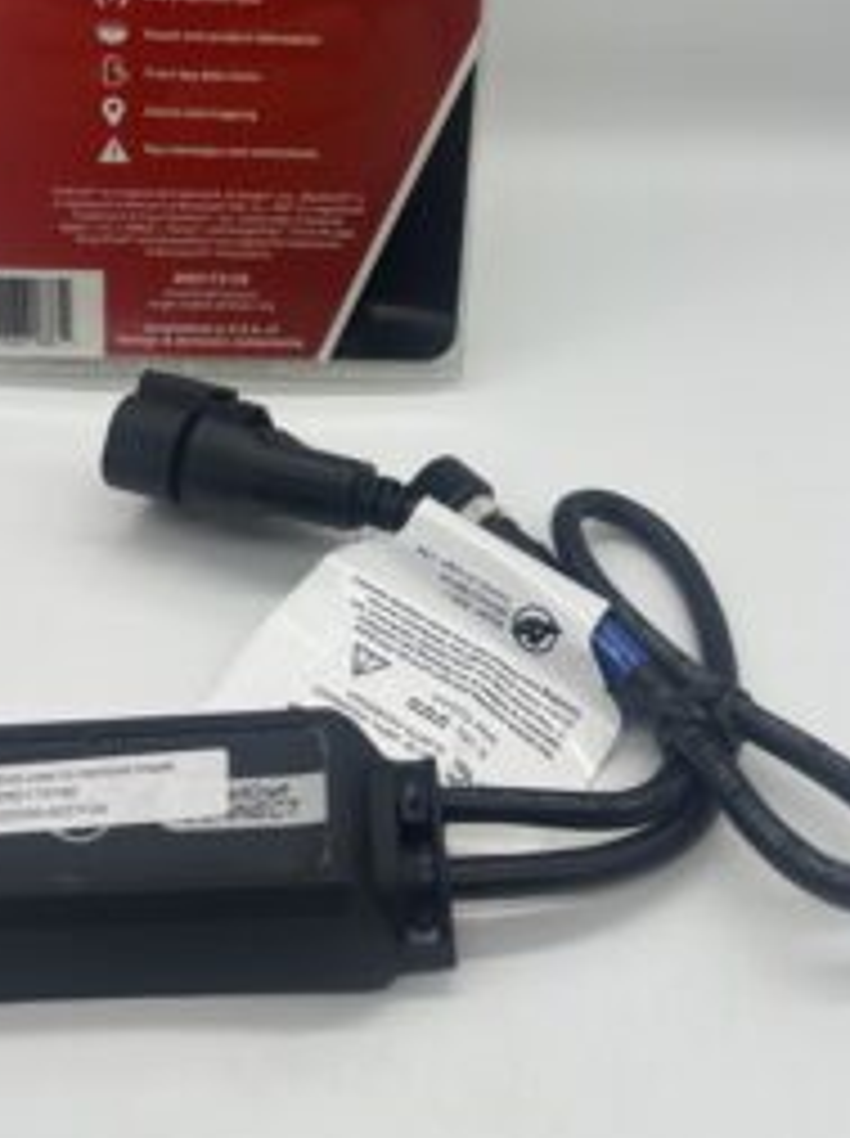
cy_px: 270
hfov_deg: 37.4
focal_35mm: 38
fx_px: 1247
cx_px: 315
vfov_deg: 47.0
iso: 80
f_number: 1.78
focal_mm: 6.86
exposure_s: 1/1613
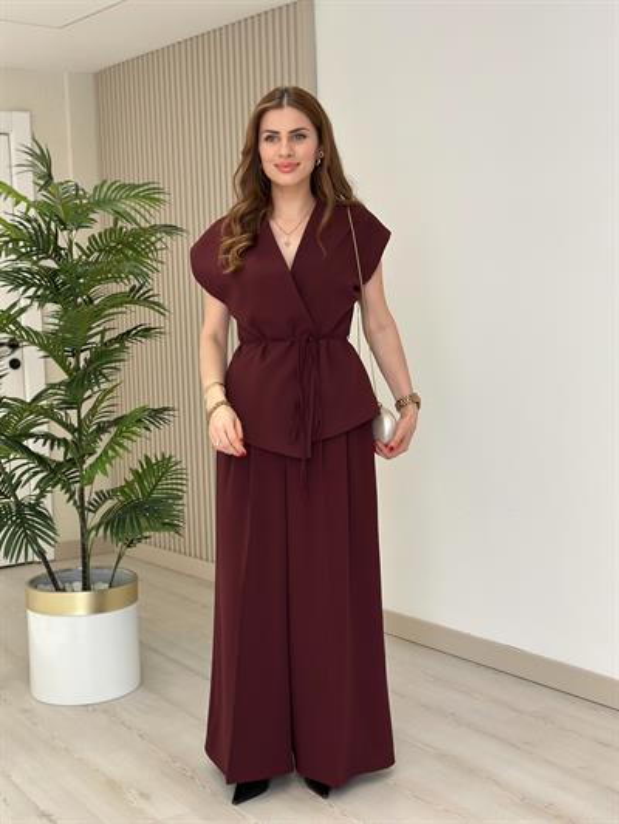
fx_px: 1144
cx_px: 310
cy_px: 412
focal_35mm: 48
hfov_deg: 30.3
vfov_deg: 39.6
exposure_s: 1/406
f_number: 1.78
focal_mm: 6.86
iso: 80
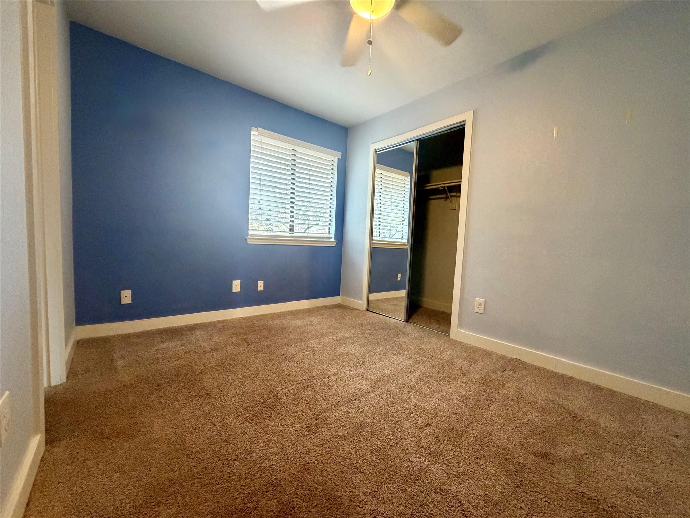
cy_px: 259
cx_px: 345
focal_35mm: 14
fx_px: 279
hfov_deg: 102.1
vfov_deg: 85.7
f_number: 2.2
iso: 500
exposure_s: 1/60
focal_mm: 2.22
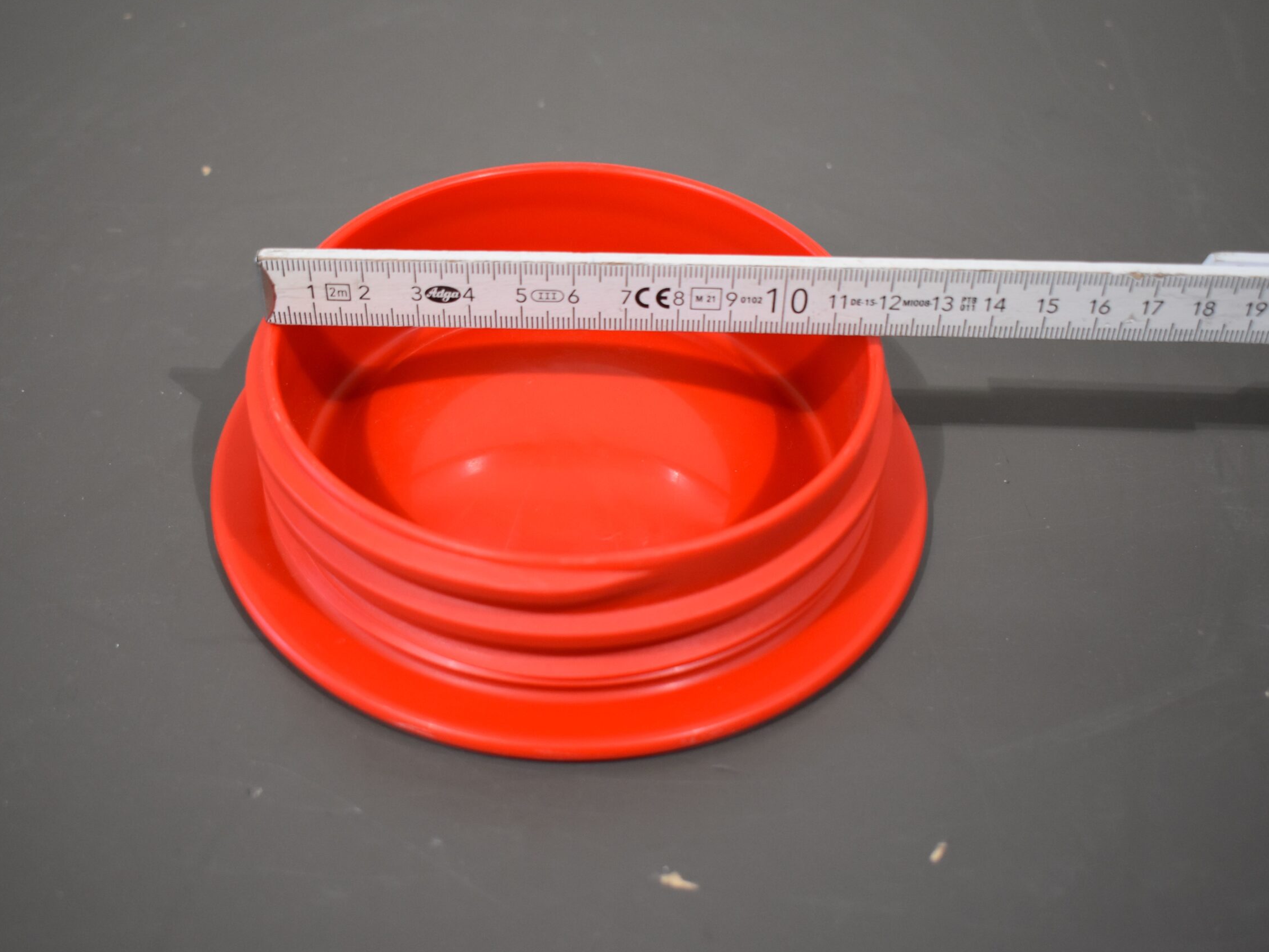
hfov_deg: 41.2
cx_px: 582
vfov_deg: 31.5
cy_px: 476
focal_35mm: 46
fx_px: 1687
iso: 800
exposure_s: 1/200
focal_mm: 28
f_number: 4.2
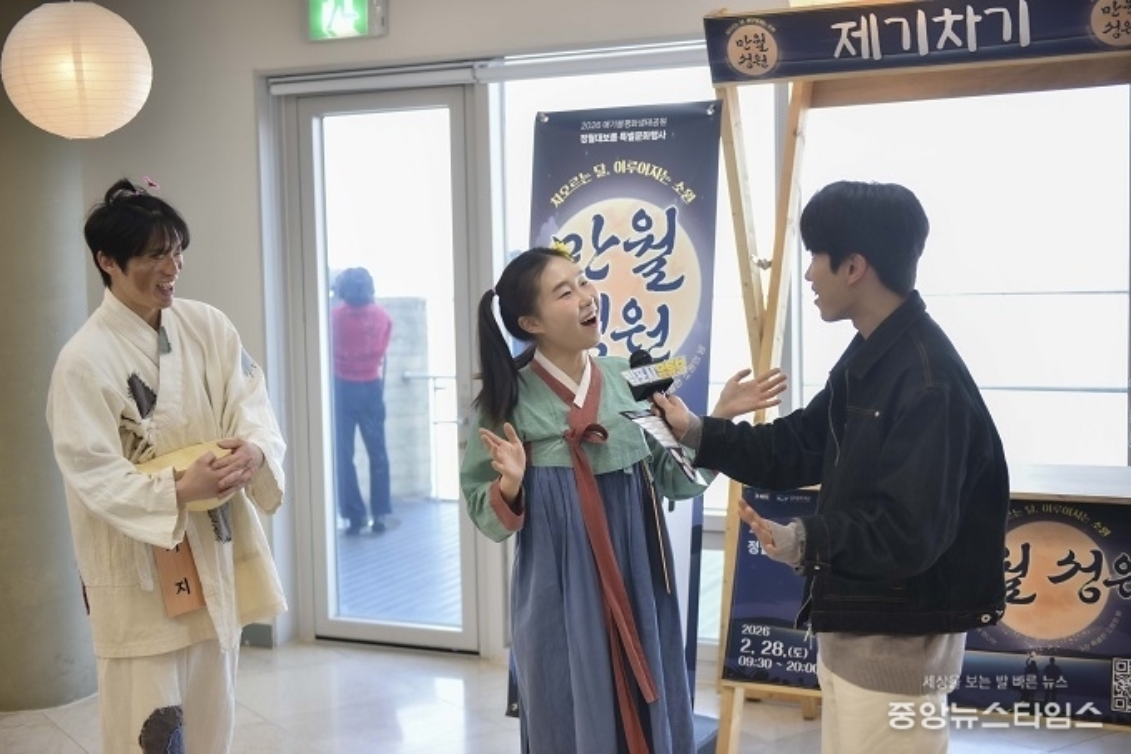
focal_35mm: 48
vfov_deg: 28.1
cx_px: 566
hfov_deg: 41.1
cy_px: 377
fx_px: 1508
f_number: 3.2
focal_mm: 48
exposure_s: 1/200
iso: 400
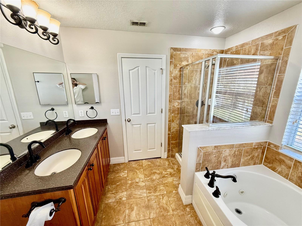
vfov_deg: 85.7
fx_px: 122
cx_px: 151
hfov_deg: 102.1
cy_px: 113
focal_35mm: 14
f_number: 2.2
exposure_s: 1/120
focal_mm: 2.22
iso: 160
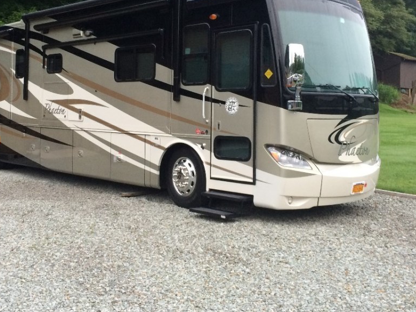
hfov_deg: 42.0
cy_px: 109
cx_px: 186
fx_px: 541
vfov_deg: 32.0
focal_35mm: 45
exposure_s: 1/30
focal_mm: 4.15
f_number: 2.2
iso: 64
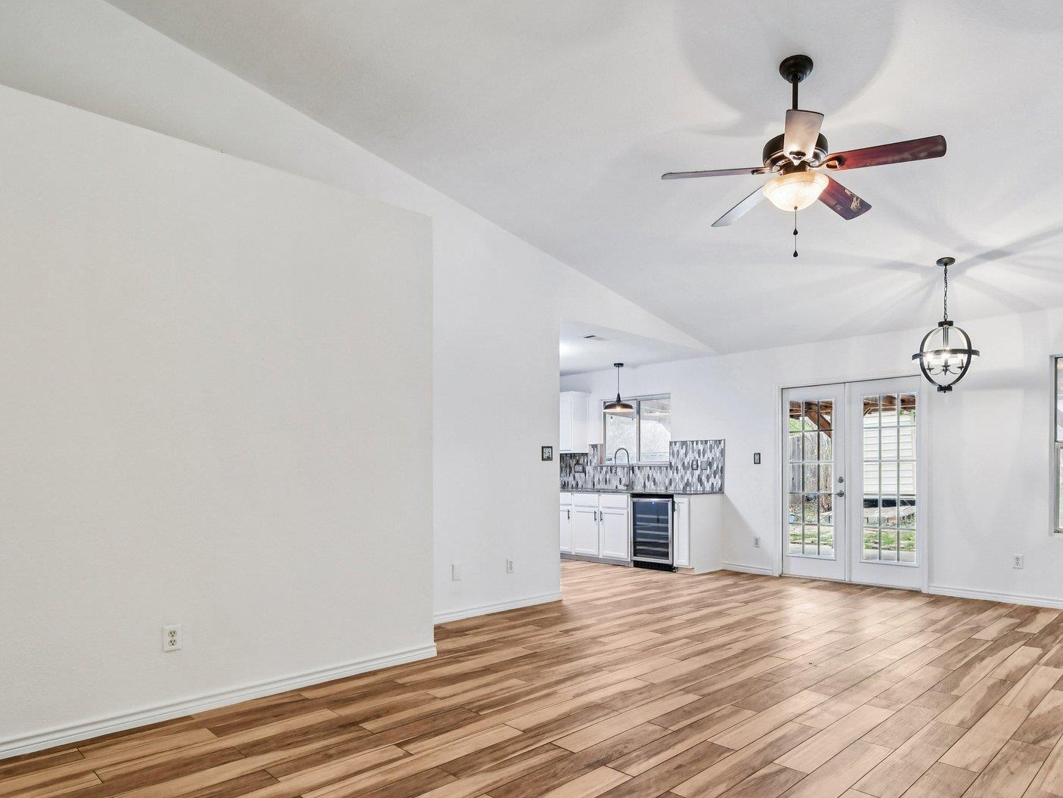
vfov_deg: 63.3
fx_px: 645
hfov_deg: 78.7
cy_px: 437
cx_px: 593
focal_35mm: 21
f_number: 8
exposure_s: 1/13
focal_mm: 10
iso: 400
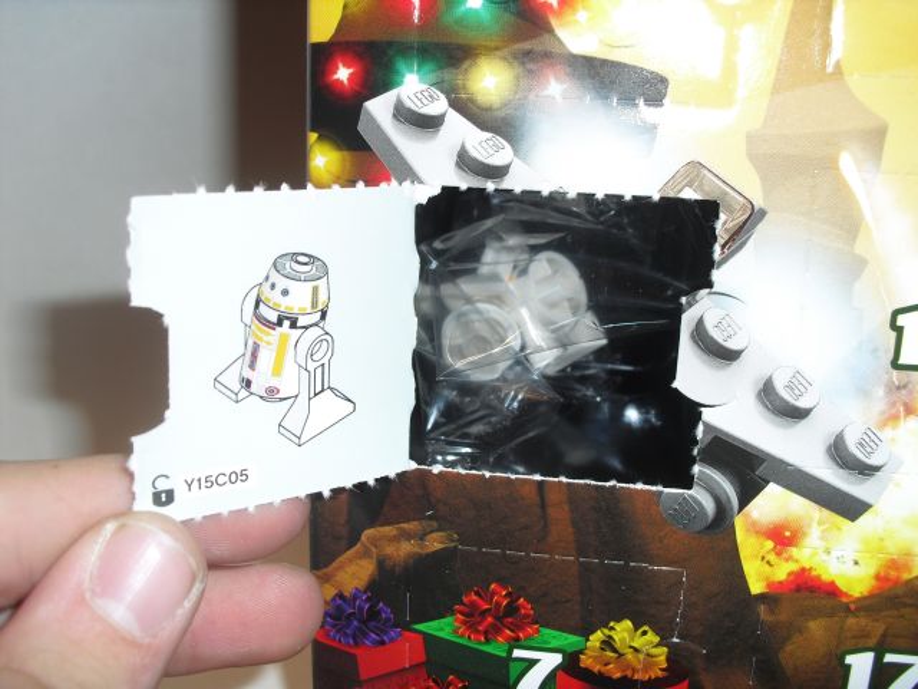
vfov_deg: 39.7
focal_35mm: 36
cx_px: 459
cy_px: 344
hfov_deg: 51.4
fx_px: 955
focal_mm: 6.3
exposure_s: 1/60
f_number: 3.1
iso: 64
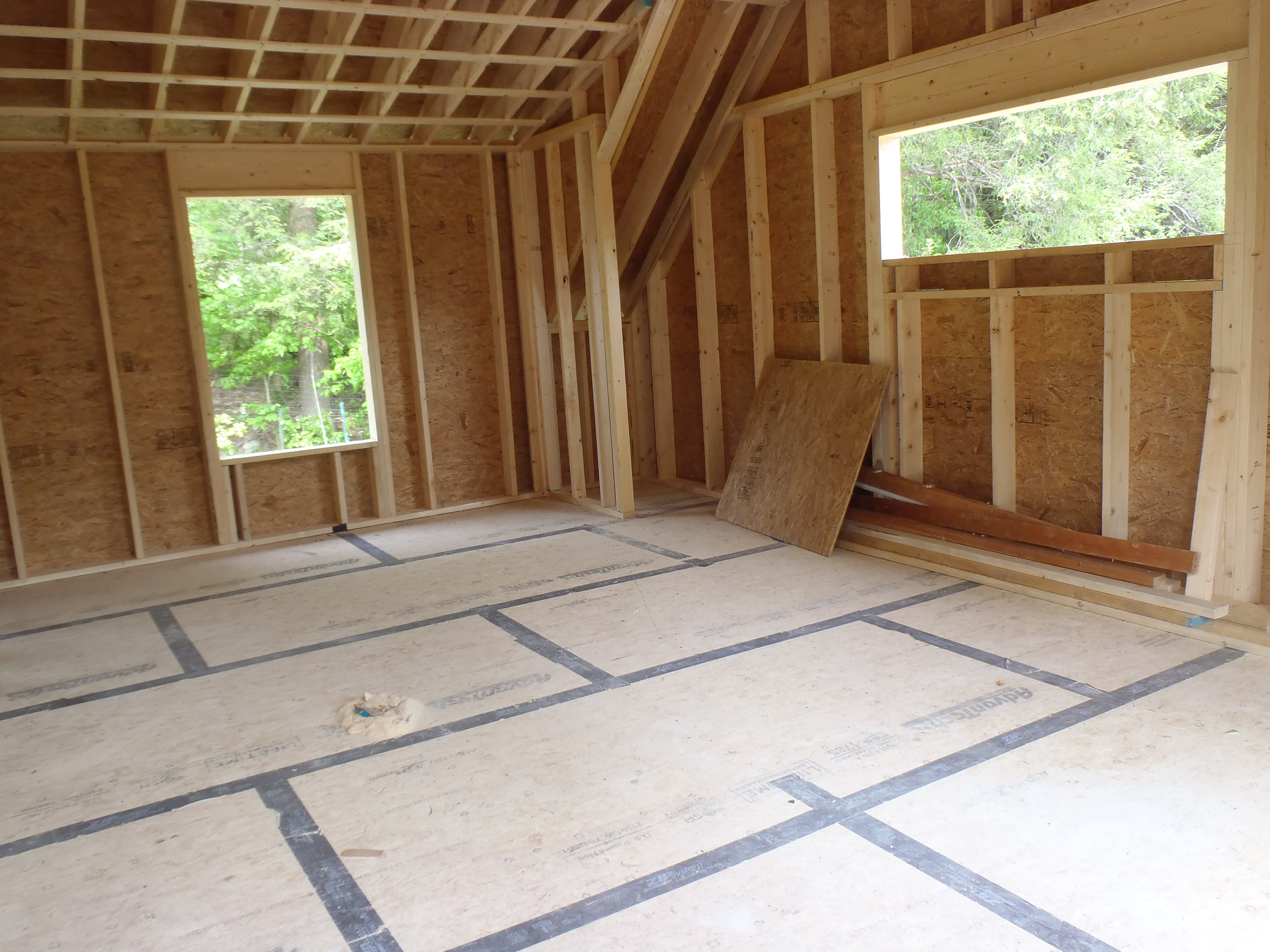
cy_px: 476
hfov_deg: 63.4
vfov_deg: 49.7
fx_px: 1027
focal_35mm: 28
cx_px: 635
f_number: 3.9
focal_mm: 5
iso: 100
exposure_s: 1/30
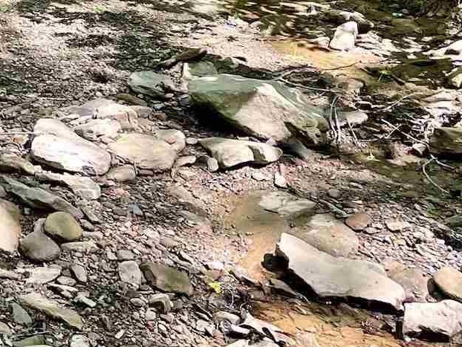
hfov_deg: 16.4
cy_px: -214
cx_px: -275
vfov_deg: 12.9
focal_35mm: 107
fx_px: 1429
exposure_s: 1/217
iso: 32
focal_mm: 4.2
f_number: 1.6
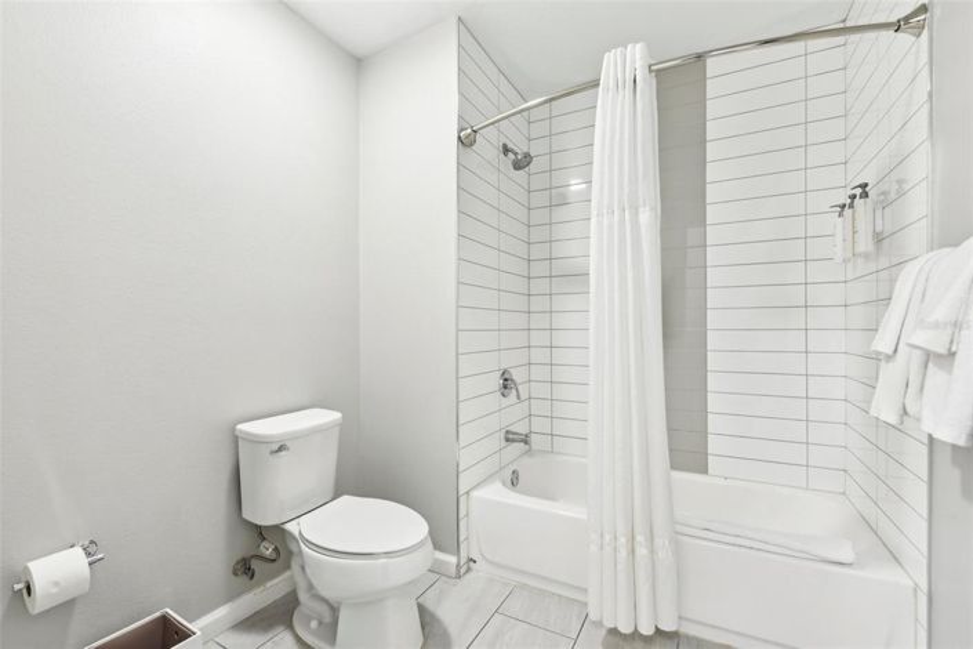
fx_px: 405
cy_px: 324
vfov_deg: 77.3
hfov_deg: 100.4
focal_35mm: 15
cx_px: 486
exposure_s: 1/8
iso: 400
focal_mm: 15
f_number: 8
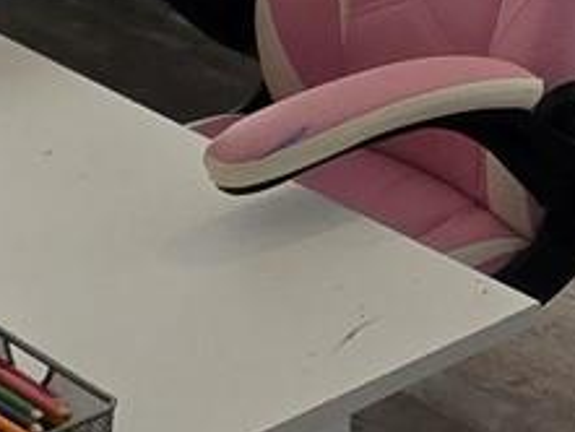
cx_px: 1592
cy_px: -497
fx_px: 1562
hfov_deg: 12.5
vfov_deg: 13.1
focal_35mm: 94
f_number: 2.2
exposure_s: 1/146
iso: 50
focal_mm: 2.2
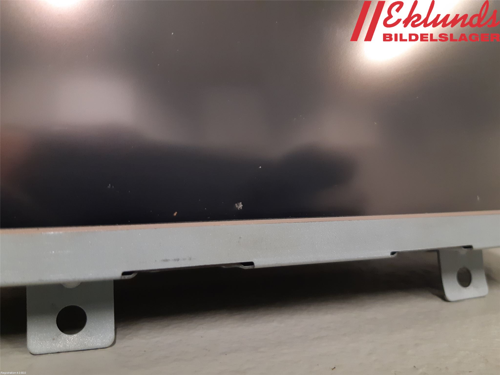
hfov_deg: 67.3
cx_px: 250
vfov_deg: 53.1
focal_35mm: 26
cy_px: 188
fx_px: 376
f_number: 1.7
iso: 200
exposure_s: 1/50
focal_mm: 3.93
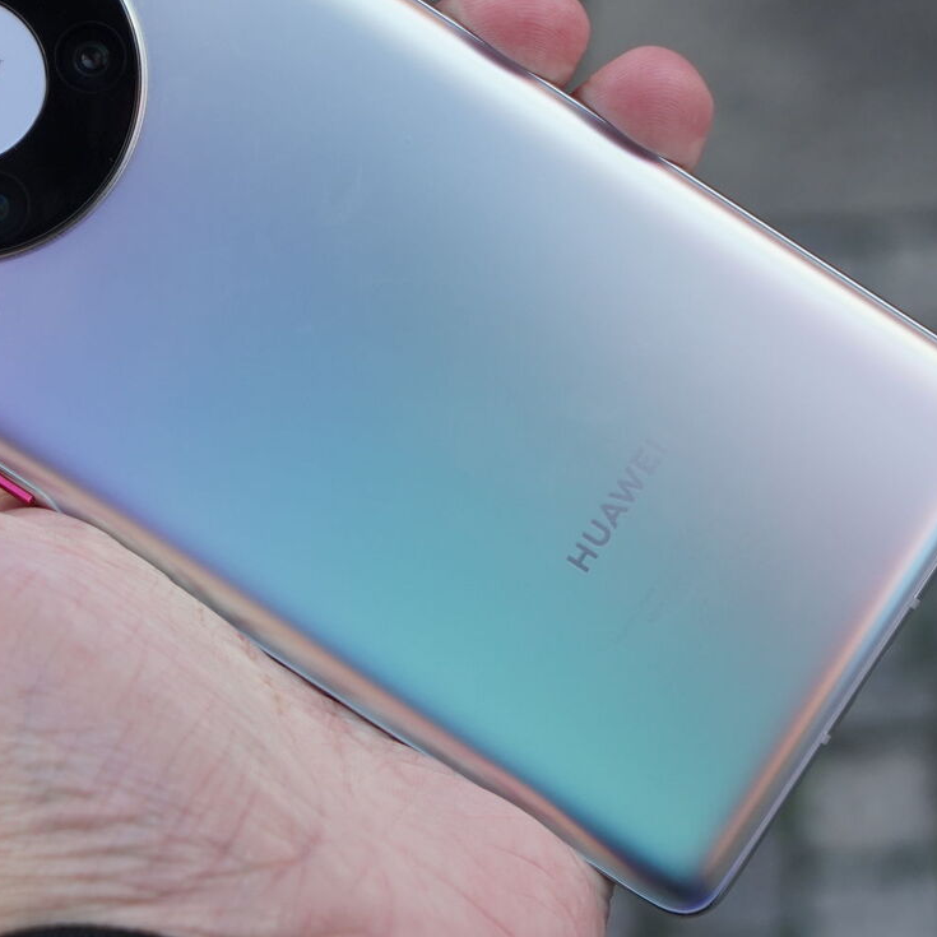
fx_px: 3399
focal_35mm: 111
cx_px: 189
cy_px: 182
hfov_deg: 15.6
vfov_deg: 15.6
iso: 640
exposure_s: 1/200
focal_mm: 50
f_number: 5.6
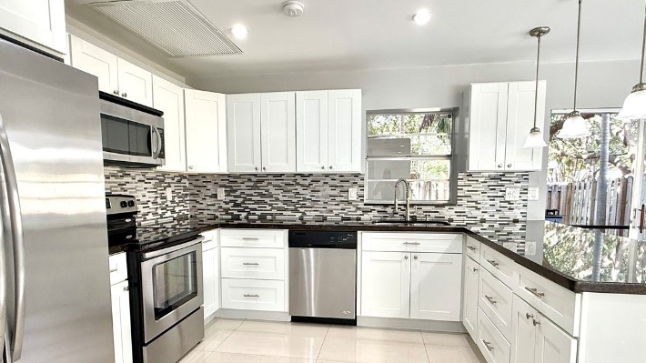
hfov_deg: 81.2
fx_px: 377
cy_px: 223
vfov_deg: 51.0
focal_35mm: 22
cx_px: 326
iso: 125
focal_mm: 2.22
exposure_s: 1/120
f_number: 2.2
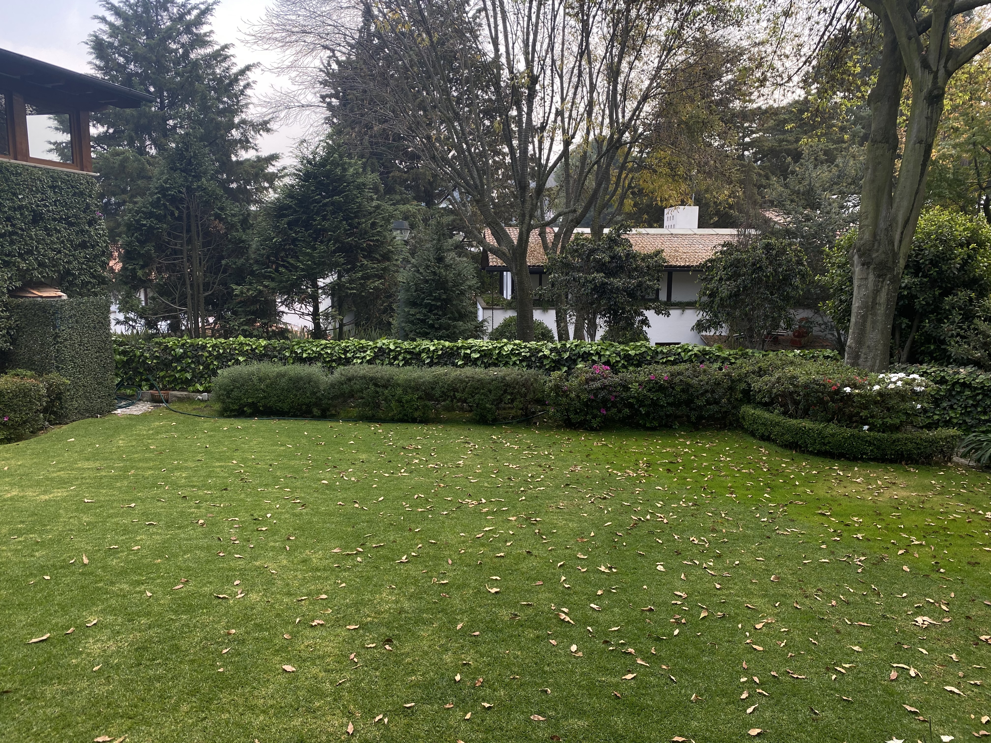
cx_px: 496
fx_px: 744
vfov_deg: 53.1
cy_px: 372
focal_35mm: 26
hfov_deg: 67.3
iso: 32
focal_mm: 4.25
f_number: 1.8
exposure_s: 1/319
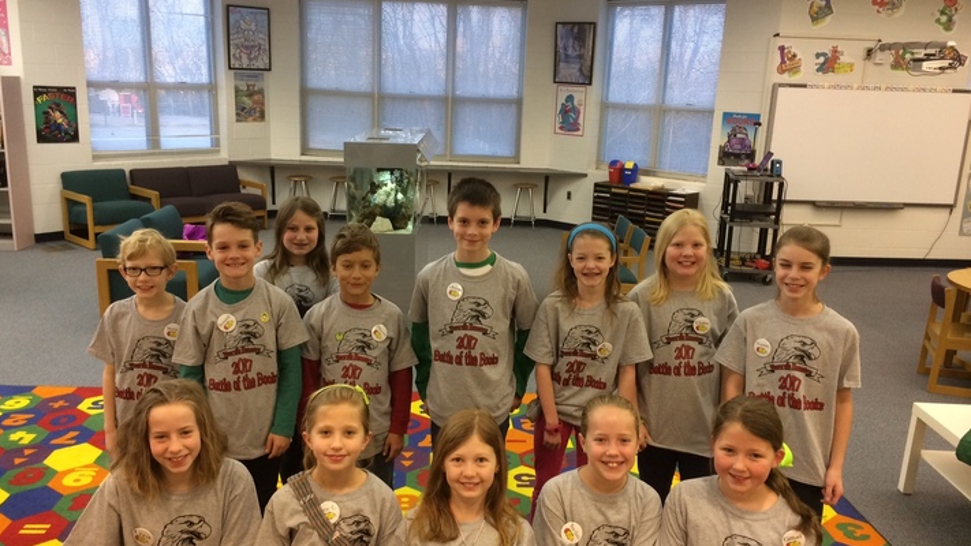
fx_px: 824
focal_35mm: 32
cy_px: 292
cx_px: 481
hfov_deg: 61.0
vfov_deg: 36.7
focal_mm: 4.15
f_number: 2.2
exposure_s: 1/30
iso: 125
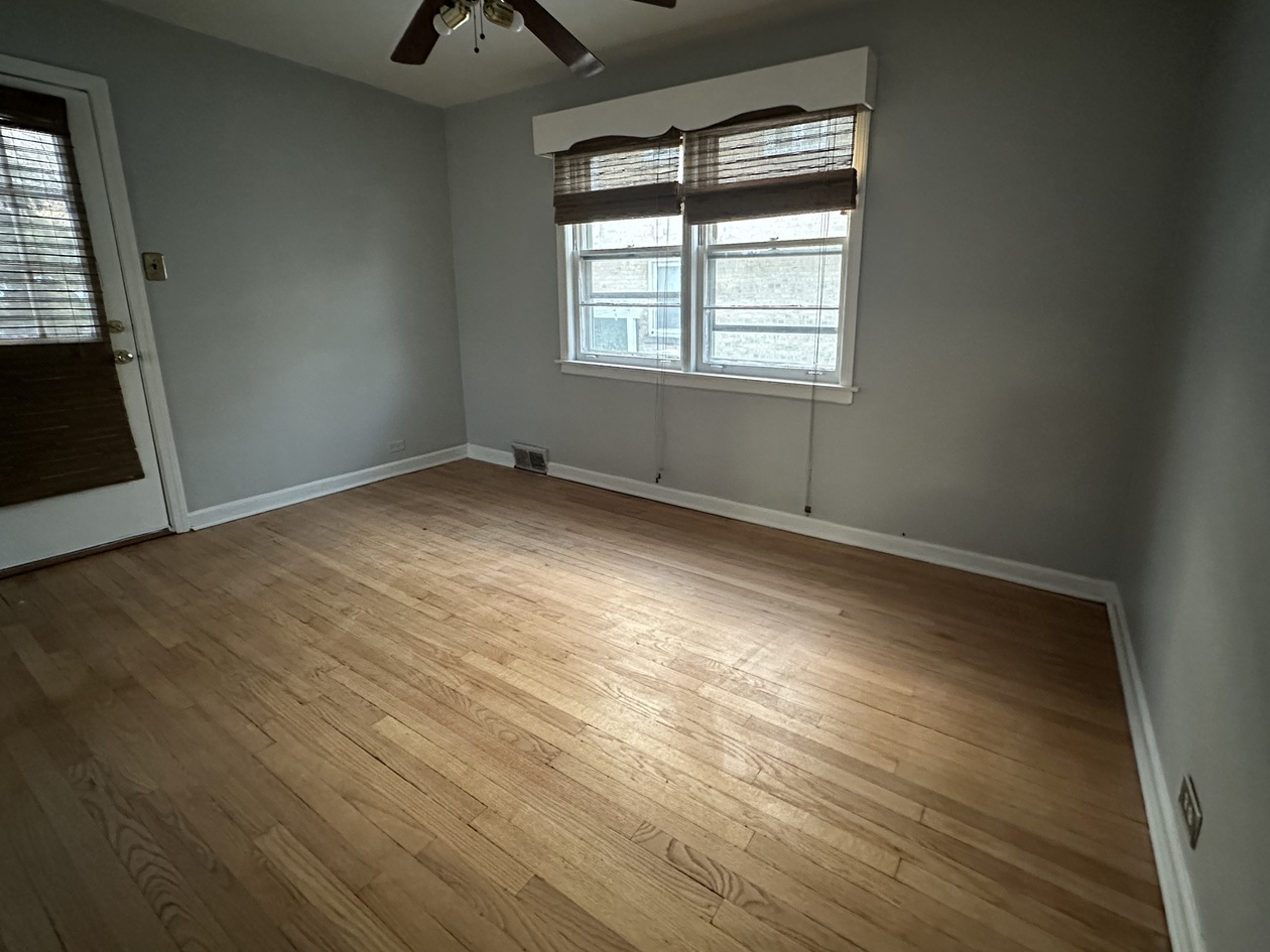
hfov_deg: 94.3
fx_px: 587
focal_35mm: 16
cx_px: 685
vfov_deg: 77.9
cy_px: 425
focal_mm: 2.22
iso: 800
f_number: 2.2
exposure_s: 1/60
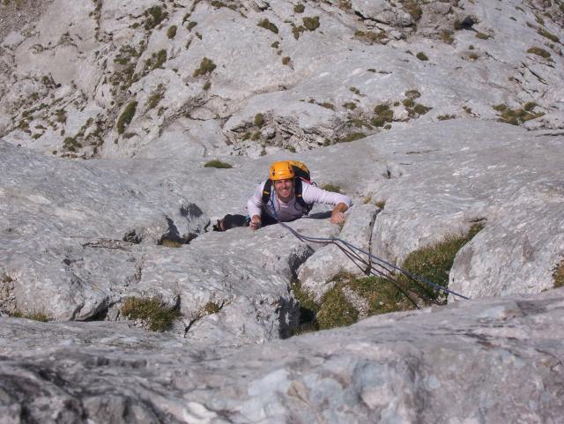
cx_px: 282
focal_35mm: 108
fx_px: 1761
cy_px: 212
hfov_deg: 18.2
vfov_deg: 13.7
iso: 80
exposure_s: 1/500
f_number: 8
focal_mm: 18.1
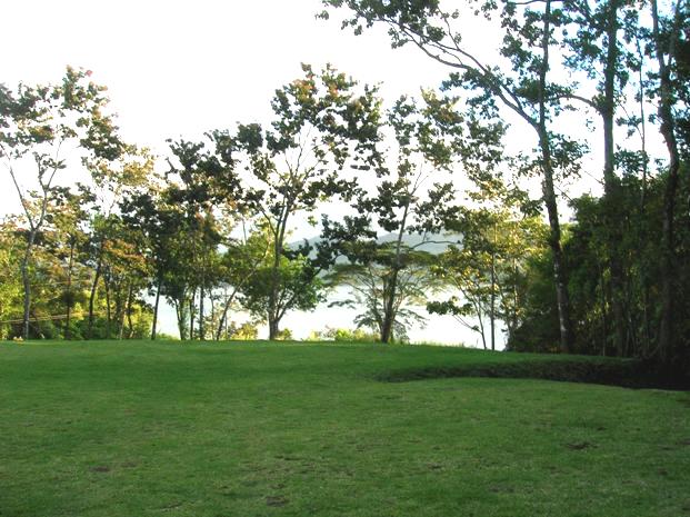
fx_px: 677
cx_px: 345
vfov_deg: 41.8
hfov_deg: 54.0
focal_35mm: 34
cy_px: 258
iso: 50
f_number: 4.9
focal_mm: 5.7
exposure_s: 1/41
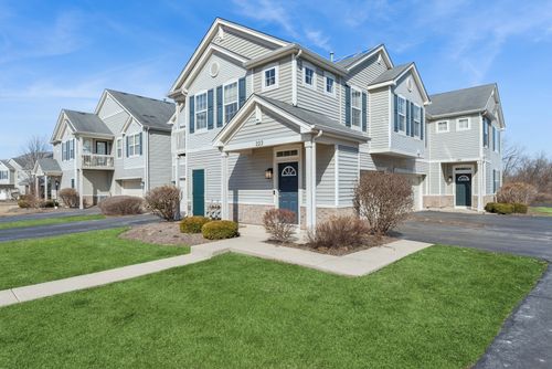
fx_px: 307
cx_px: 276
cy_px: 184
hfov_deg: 83.9
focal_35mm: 20
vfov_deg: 62.0
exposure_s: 1/320
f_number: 11
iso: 200
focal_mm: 20
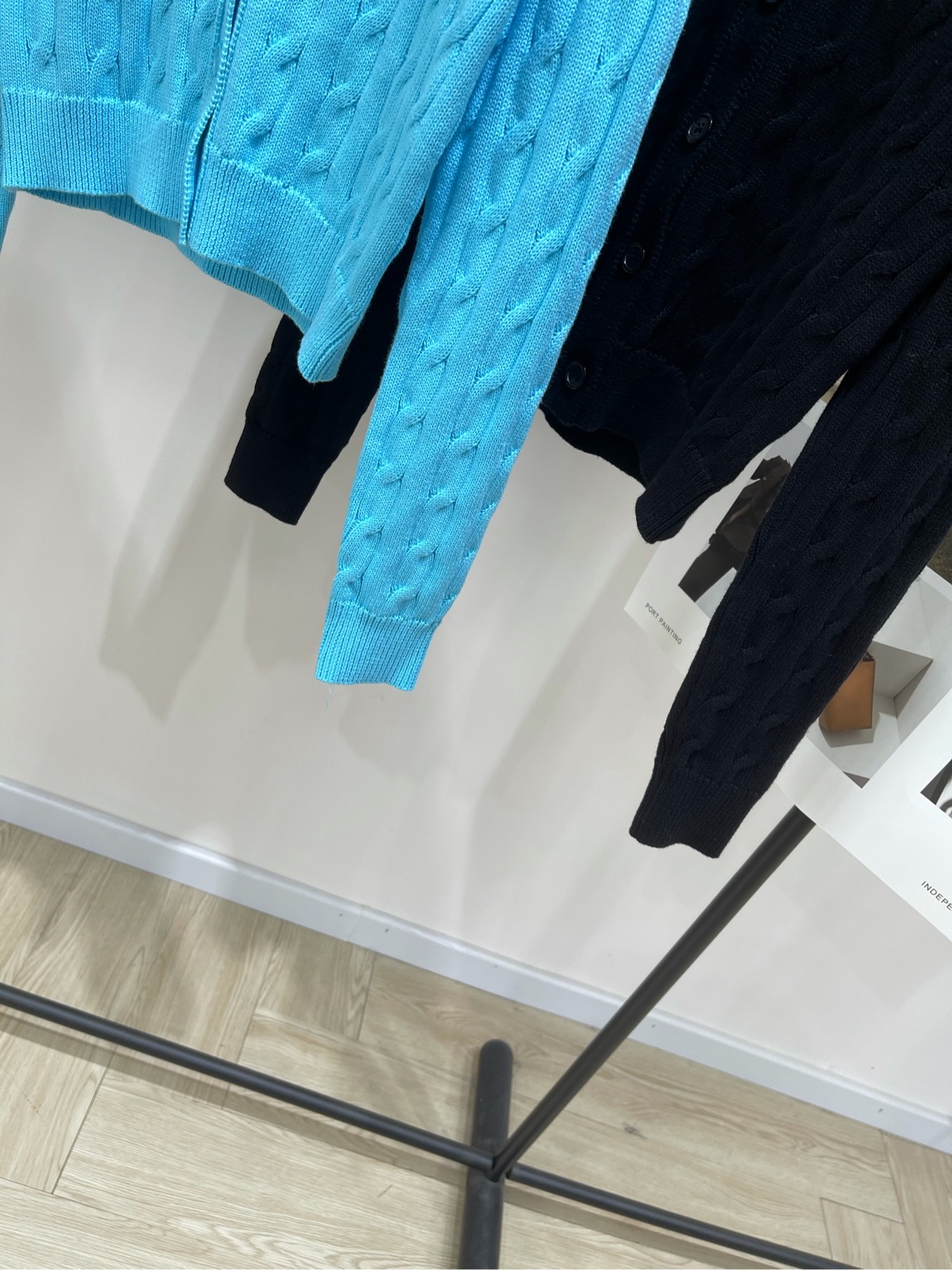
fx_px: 954
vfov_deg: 67.3
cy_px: 635
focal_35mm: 26
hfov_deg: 53.1
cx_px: 476
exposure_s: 1/121
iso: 40
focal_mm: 5.1
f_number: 1.6
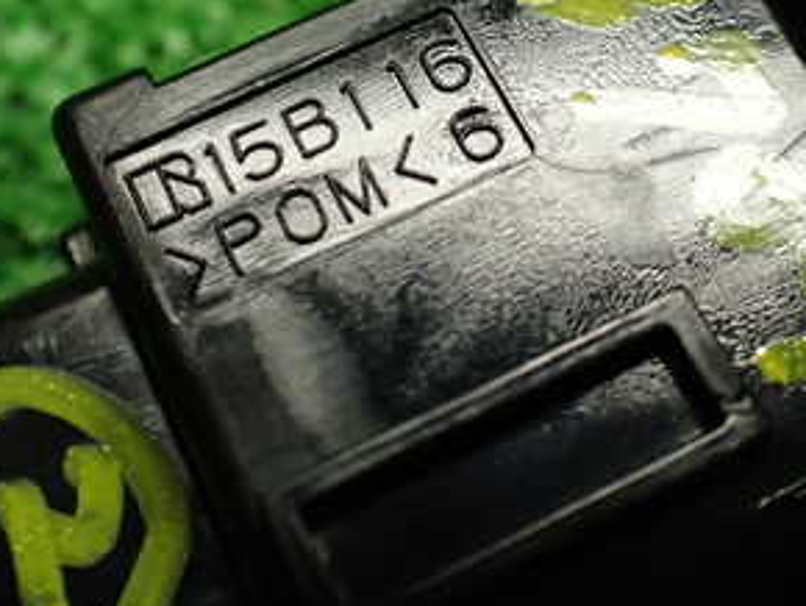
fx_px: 1445
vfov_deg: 23.3
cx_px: 372
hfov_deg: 31.2
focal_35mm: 62
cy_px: 111
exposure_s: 1/125
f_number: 2.3
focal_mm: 5.4
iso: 500
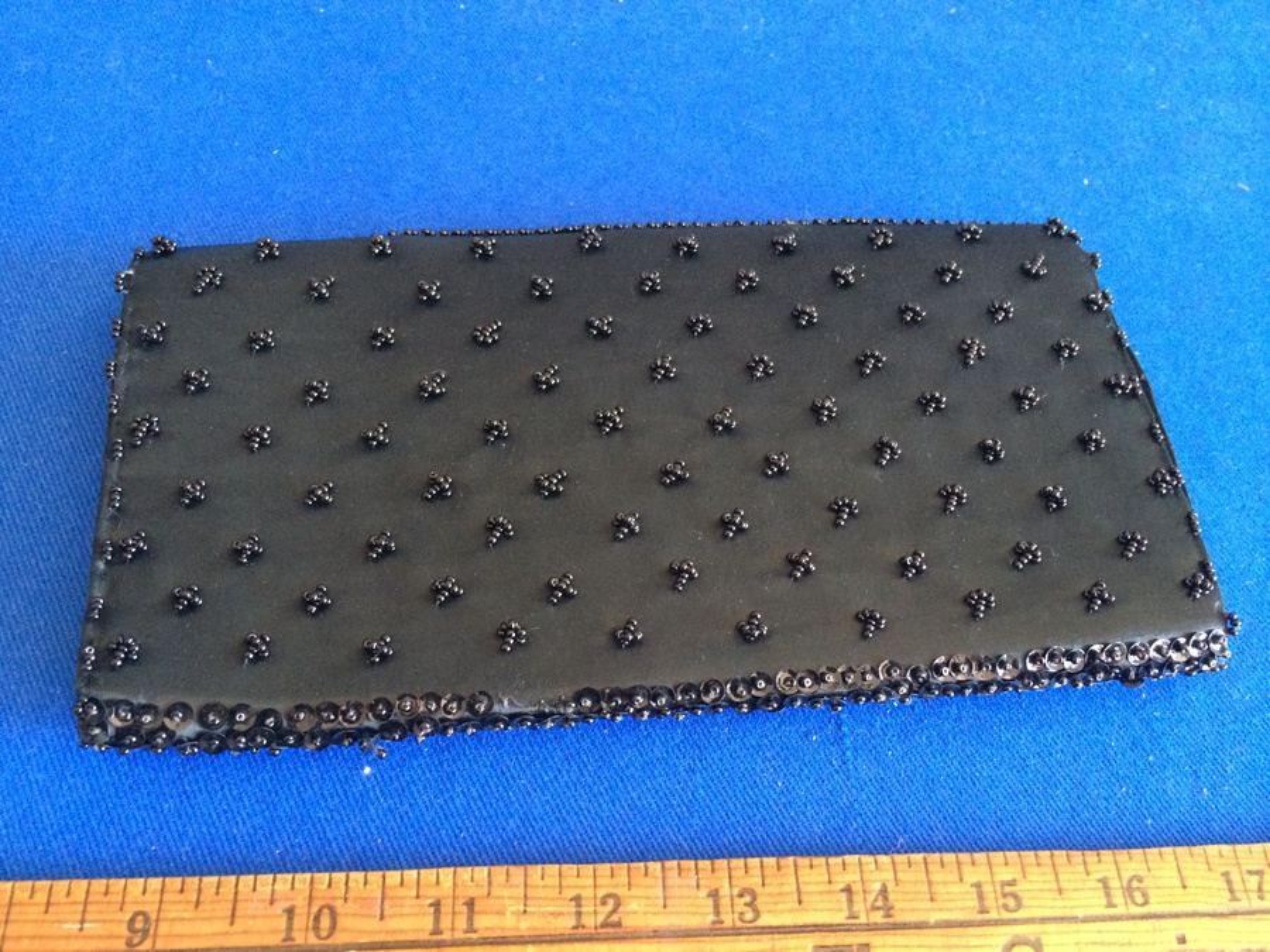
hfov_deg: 60.0
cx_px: 635
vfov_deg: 46.8
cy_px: 476
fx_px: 1101
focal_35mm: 30
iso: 320
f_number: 2.2
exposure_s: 1/30
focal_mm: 4.12
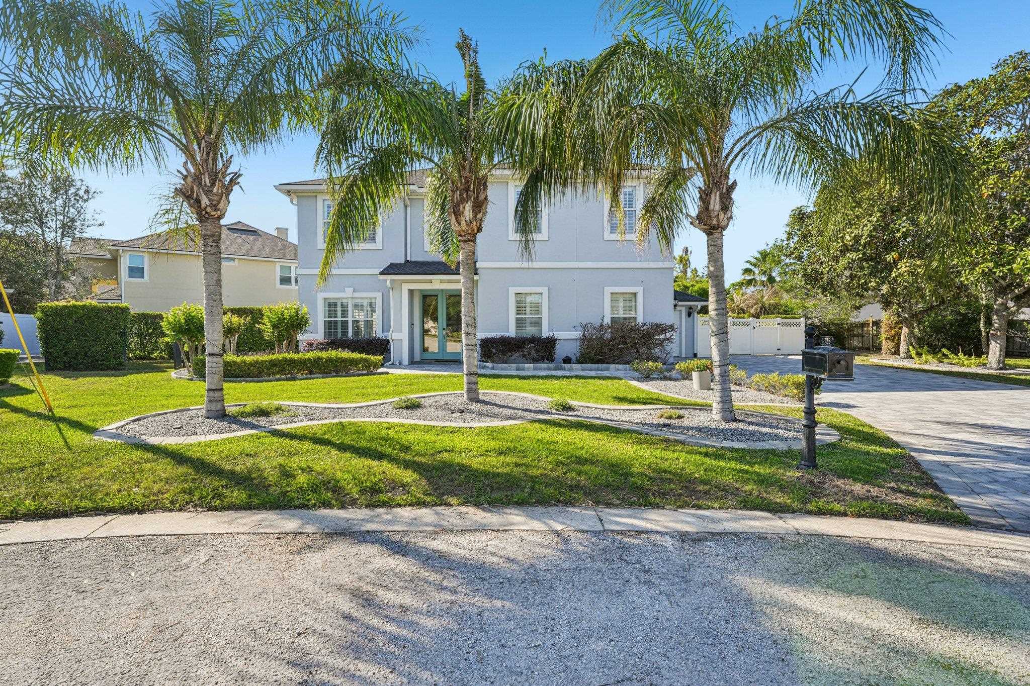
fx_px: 461
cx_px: 515
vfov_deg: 73.4
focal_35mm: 16
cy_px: 343
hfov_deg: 96.4
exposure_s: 1/60
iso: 100
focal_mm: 16.1
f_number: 11
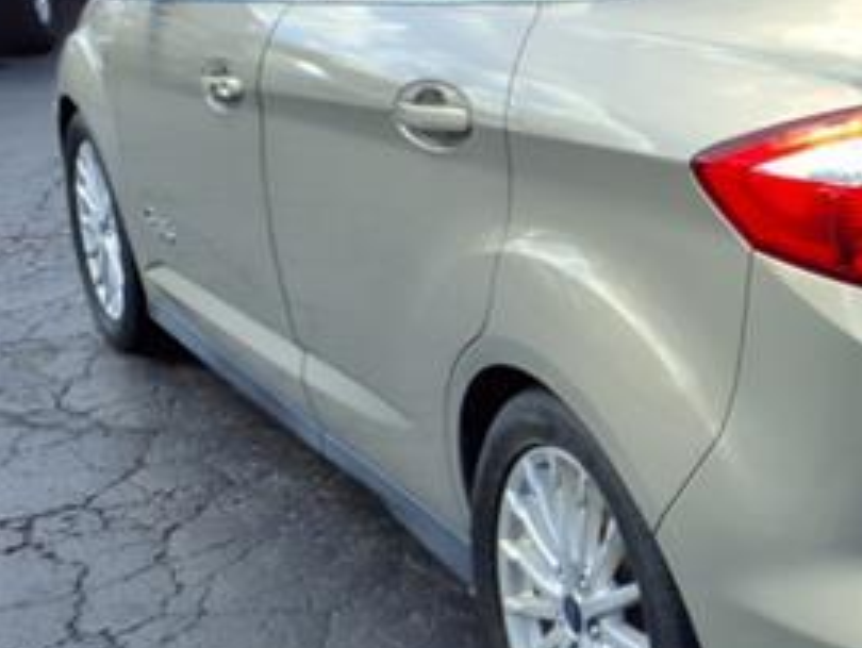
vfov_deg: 22.9
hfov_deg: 27.9
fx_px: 1595
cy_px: 233
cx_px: 916
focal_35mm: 64
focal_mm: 3.58
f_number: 1.9
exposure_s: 1/1429
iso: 40
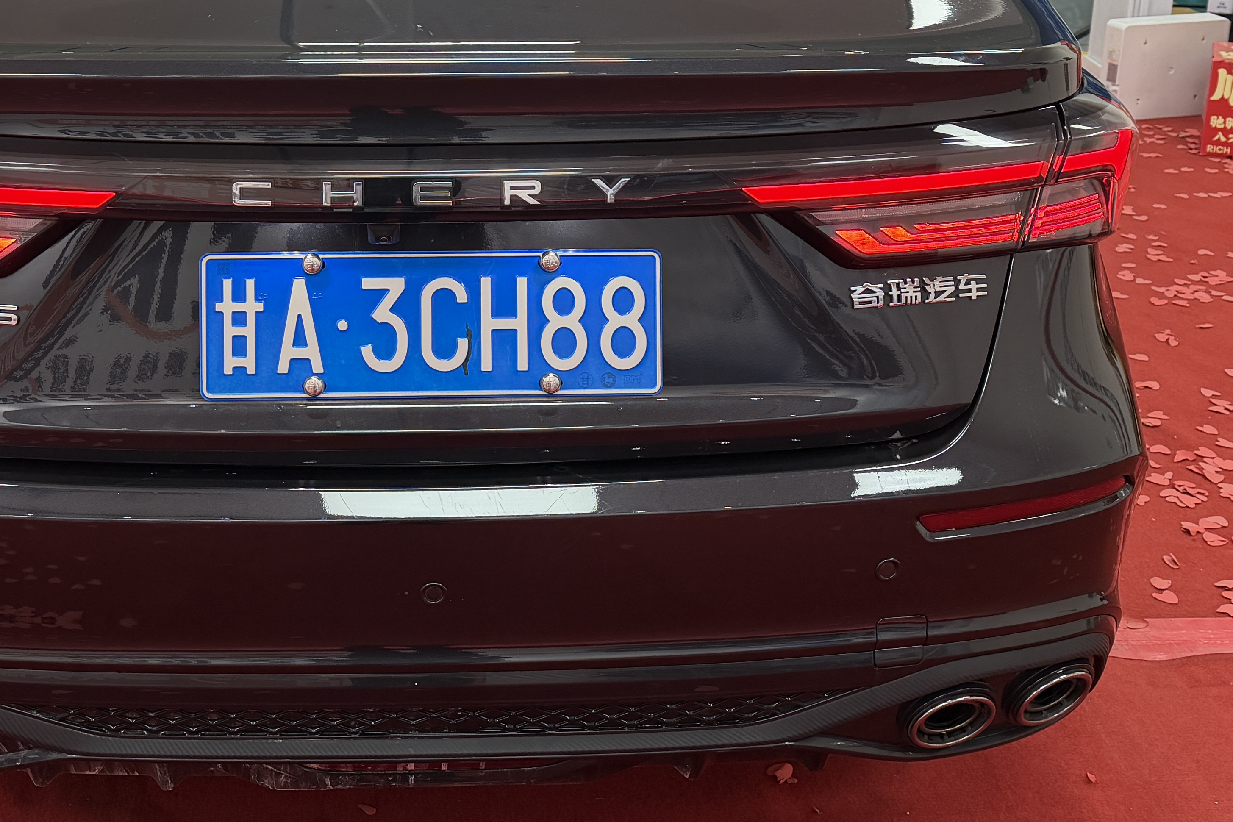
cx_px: 441
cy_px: 210
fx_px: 1678
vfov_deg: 27.2
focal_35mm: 49
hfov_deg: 40.0
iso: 250
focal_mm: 6.76
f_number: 1.78
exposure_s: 1/100
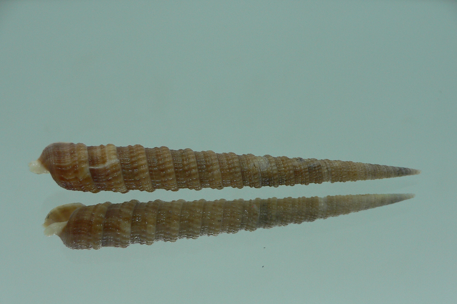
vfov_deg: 34.2
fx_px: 495
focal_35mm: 39
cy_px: 170
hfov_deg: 49.6
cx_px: 225
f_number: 2.8
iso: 80
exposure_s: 1/60
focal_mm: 4.6
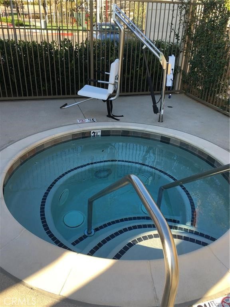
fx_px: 257
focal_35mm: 29
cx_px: 115
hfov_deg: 48.2
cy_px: 154
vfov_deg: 61.7
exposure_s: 1/311
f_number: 2.2
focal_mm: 4.15
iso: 25
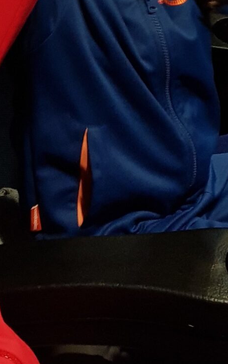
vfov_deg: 19.3
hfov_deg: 13.6
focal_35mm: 96
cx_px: 141
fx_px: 955
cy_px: -162
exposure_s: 1/10
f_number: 1.7
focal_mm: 4.2
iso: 250
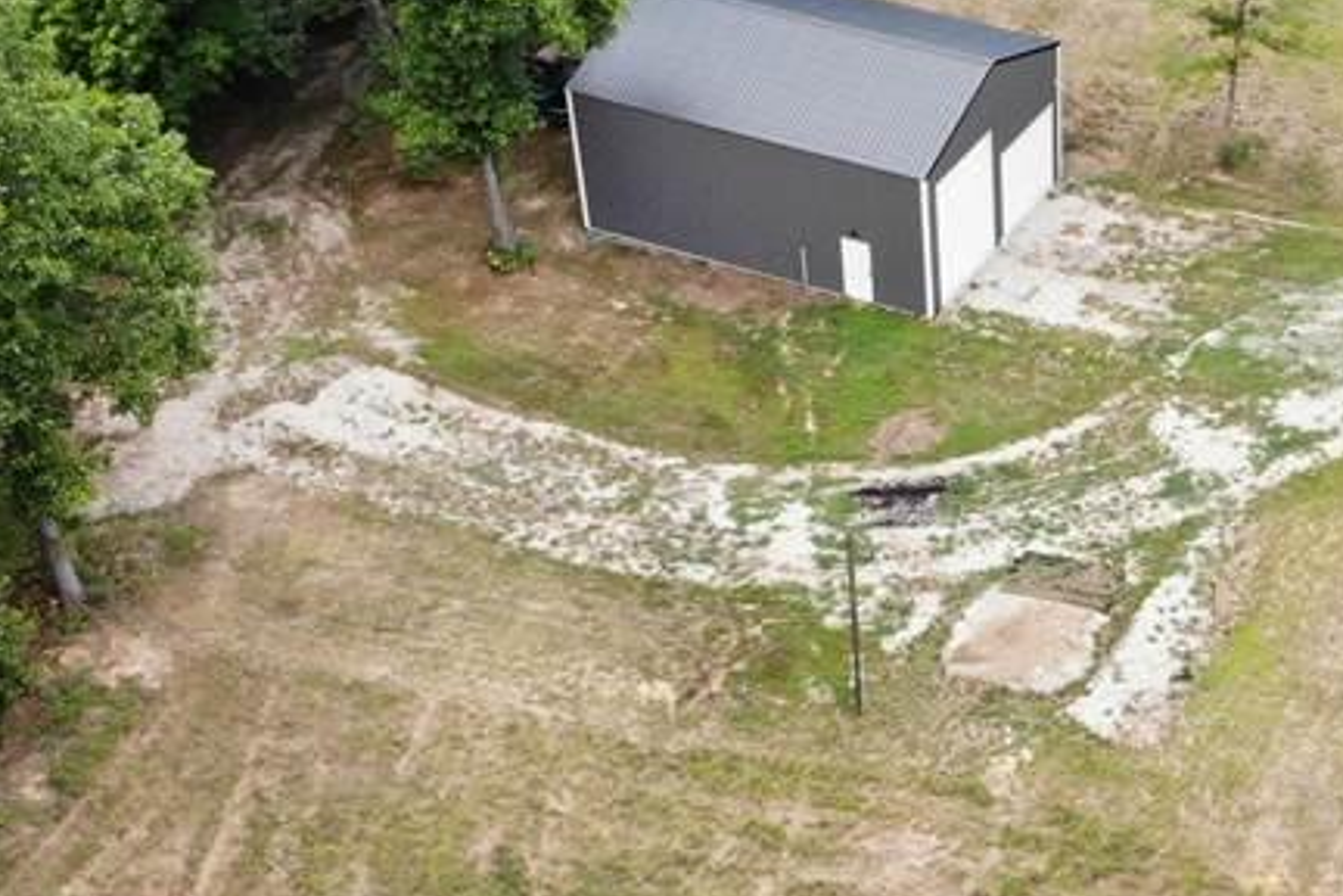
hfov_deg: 26.7
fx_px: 2760
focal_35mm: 74
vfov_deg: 18.4
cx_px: 1135
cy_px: 574
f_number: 2.8
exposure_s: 1/15
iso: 250
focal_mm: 4.5
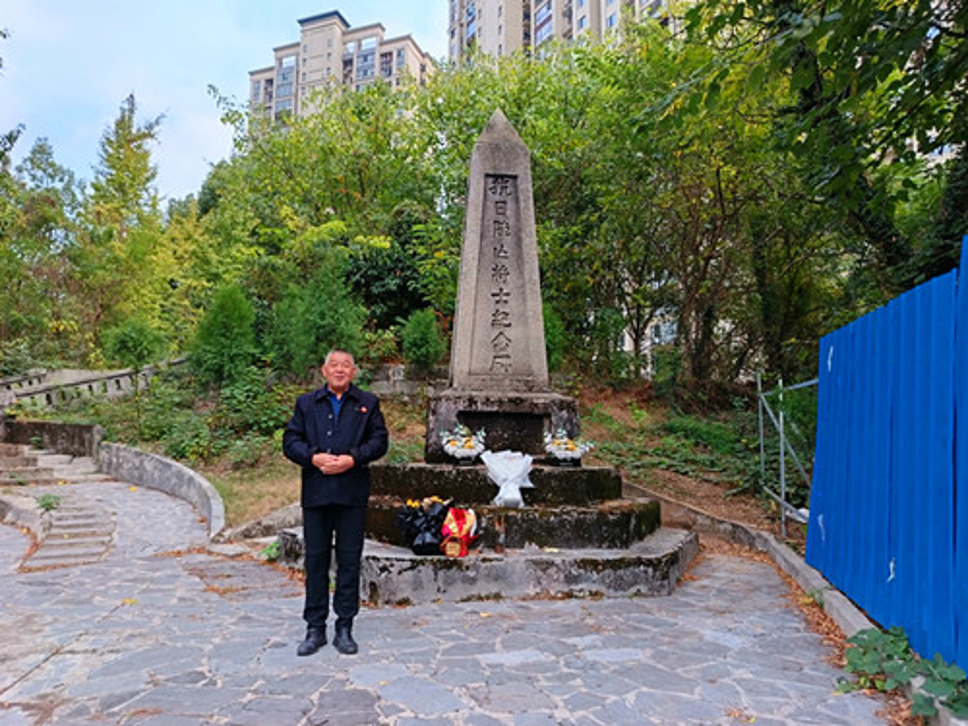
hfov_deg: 71.6
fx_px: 671
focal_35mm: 24
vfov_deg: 56.8
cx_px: 484
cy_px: 363
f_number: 1.75
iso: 223
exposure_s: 1/120
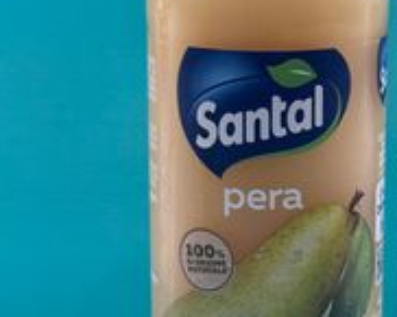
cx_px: 292
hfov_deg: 17.4
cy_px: 84
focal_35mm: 110
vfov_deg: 13.9
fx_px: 1290
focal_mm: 6.76
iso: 80
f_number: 1.78
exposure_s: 1/100
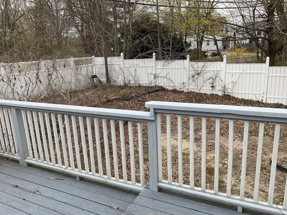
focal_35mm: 29
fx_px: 240
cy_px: 108
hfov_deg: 61.7
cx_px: 144
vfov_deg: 48.2
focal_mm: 3
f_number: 1.8
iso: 16
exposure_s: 1/1098
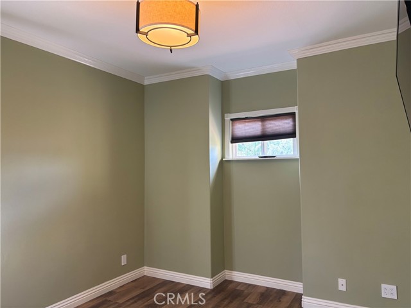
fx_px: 309
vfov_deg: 53.1
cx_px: 206
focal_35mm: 26
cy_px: 154
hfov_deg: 67.3
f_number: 1.6
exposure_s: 1/60
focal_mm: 5.96
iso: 200
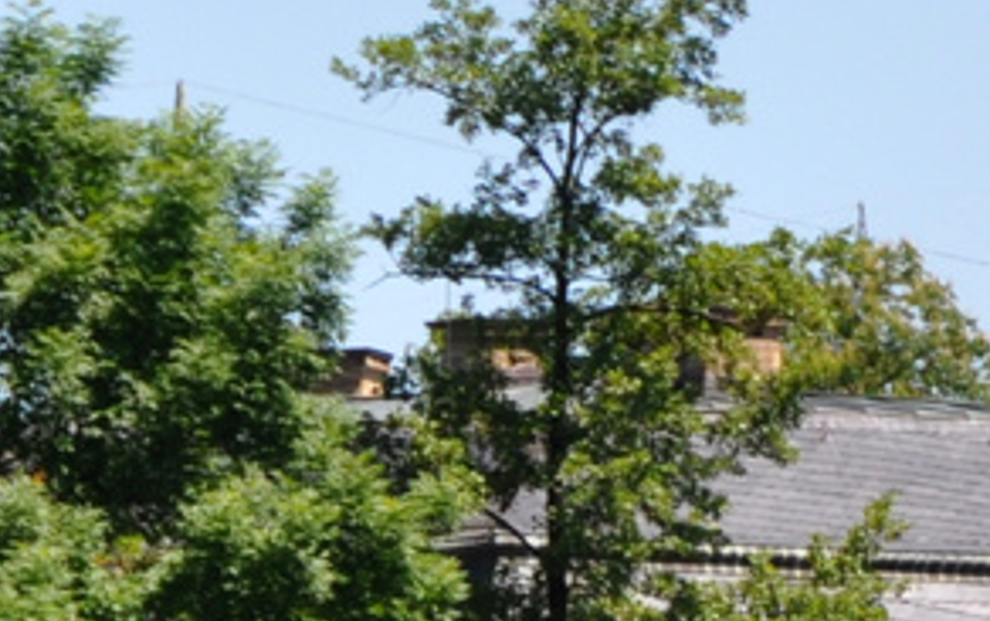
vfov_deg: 1.5
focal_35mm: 892
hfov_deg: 2.3
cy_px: 981
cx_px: 1875
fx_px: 24081
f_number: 9
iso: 200
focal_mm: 105
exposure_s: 1/320
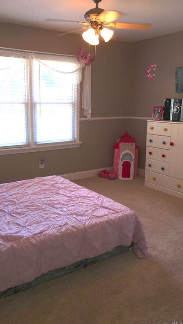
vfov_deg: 61.0
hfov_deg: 36.6
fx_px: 276
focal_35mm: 32
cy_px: 162
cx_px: 72
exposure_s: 1/60
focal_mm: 4.15
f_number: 2.2
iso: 25
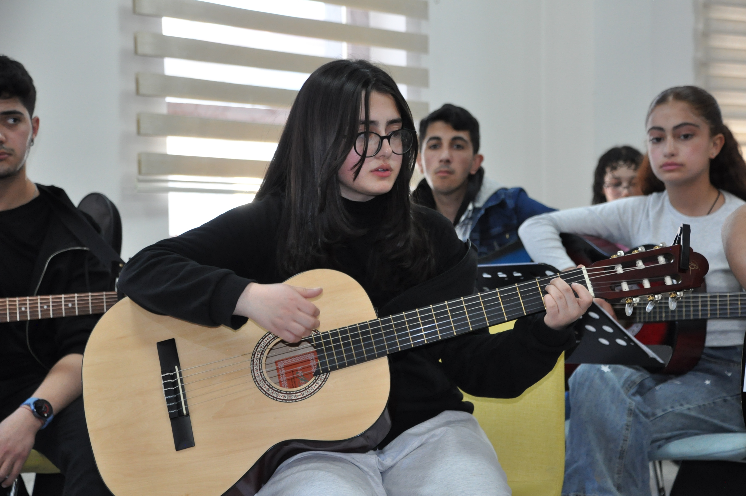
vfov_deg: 18.1
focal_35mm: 75
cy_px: 248
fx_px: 1552
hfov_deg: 27.0
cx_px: 373
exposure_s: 1/100
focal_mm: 50
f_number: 4.8
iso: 1250
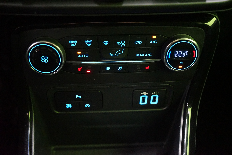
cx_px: 116
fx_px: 238
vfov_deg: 35.9
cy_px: 78
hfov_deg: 51.9
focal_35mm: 37
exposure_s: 1/6
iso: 6400
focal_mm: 37
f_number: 4
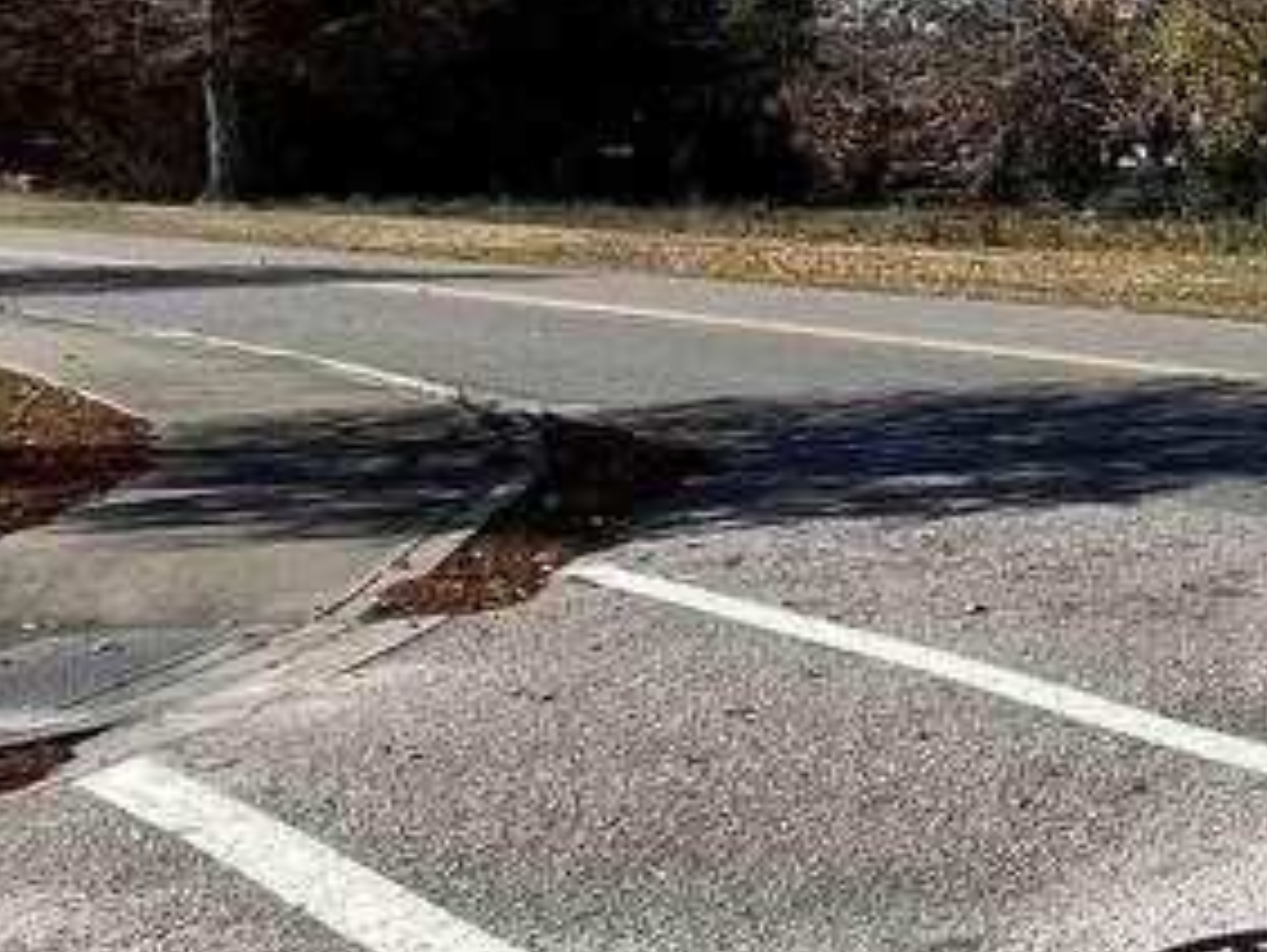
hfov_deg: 22.7
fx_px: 2161
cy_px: 121
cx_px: 2143
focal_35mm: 59
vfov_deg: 24.2
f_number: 1.8
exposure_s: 1/1575
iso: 32
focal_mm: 1.57
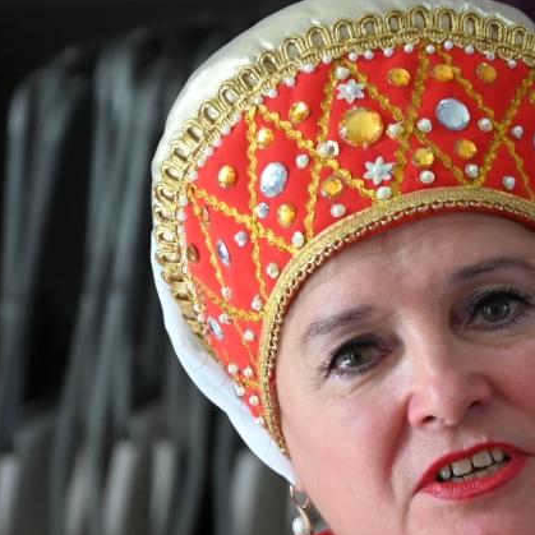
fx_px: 4354
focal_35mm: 249
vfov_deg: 7.0
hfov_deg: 7.0
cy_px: 413
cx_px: 535
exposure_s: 1/400
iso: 3200
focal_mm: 80
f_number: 5.6
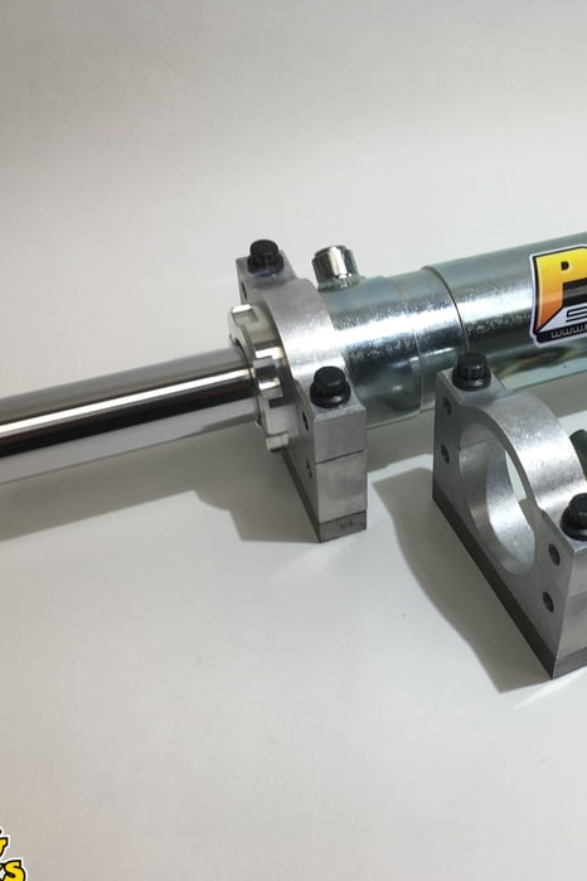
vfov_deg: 47.4
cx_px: 500
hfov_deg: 31.5
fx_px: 1003
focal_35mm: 41
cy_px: 444
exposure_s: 1/146
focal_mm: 4.15
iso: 25
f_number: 2.2
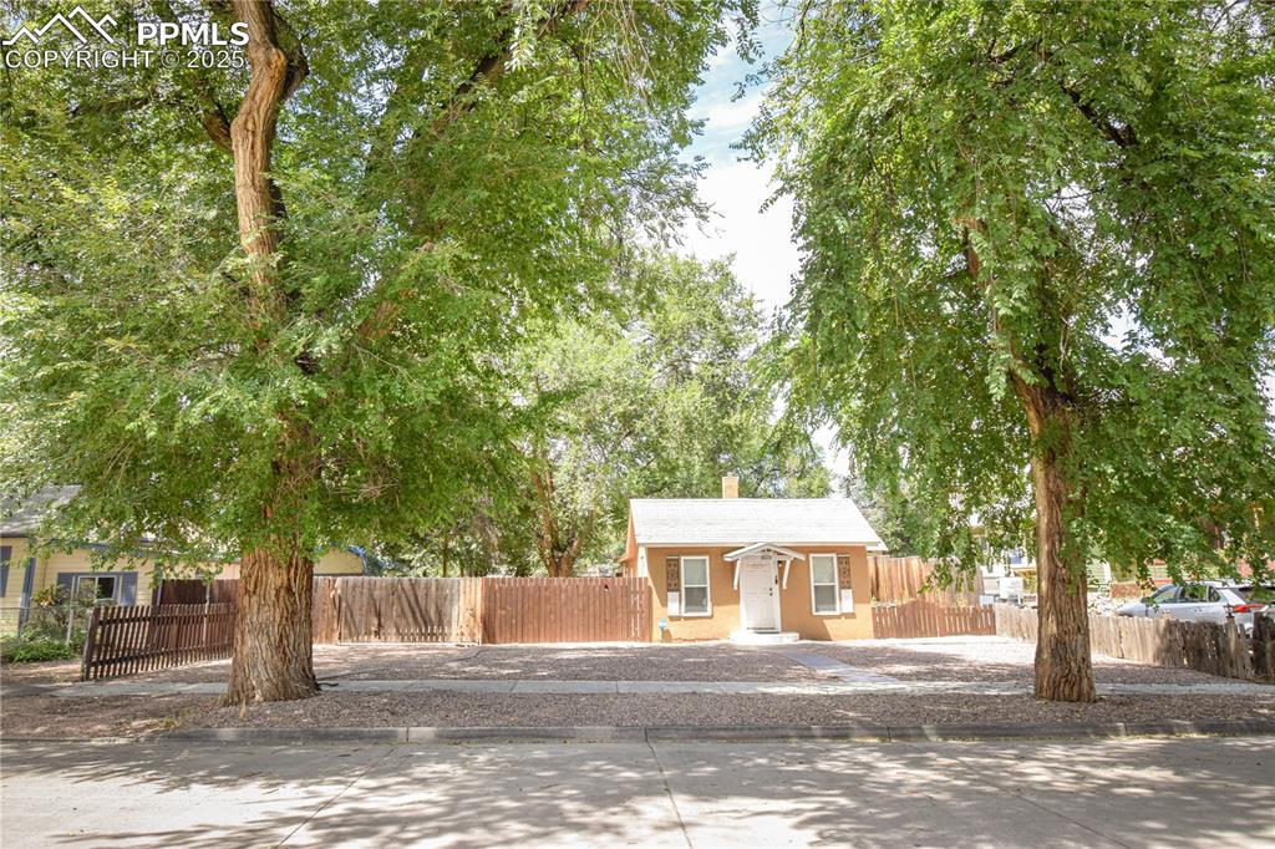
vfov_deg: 59.5
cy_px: 424
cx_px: 638
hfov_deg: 81.2
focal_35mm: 21
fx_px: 743
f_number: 13
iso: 320
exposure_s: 1/80
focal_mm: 14
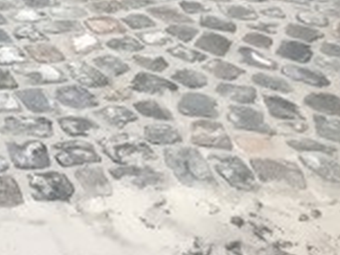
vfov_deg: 15.4
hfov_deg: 19.8
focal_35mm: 89
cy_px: -120
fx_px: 873
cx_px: -128
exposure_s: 1/100
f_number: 1.8
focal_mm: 3.99
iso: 32
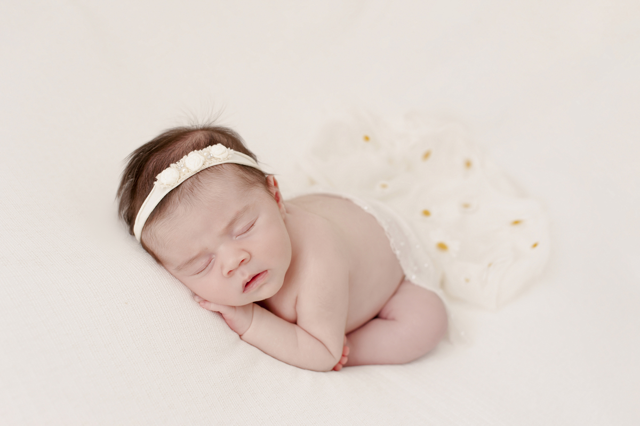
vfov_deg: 26.9
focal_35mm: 50
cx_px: 320
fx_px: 888
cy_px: 213
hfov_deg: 39.6
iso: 500
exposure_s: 1/250
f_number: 4
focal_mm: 50
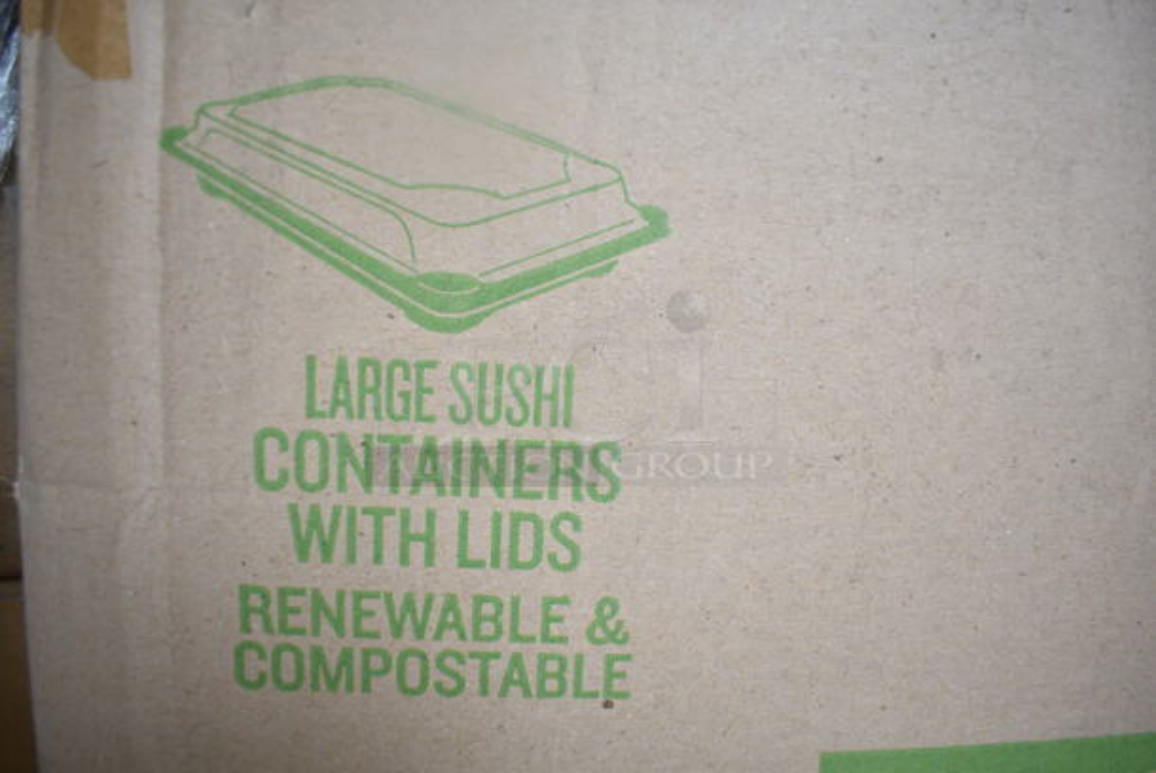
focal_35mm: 27
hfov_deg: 67.3
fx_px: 868
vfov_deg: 48.0
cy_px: 386
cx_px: 578
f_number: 3.5
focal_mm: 18
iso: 180
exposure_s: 1/30
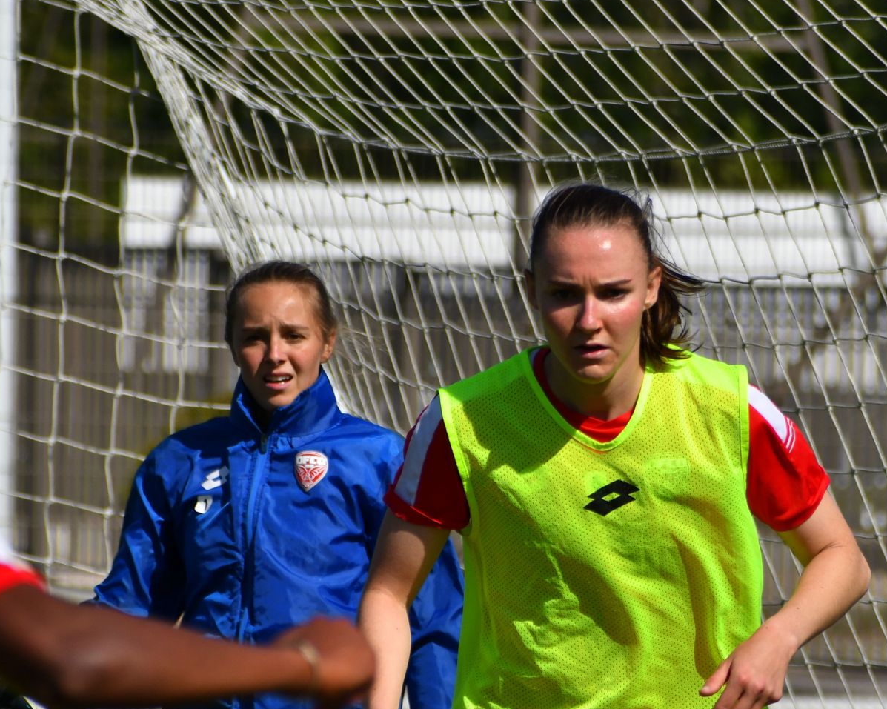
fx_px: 14225
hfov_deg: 3.6
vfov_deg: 2.9
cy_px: 470
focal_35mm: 542
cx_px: 351
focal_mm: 240
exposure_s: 1/2000
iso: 280
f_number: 8
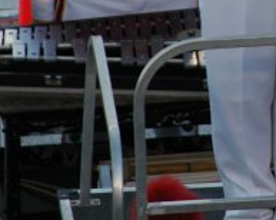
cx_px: 267
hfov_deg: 1.1
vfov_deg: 0.9
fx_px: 14289
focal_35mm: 1751
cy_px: -160
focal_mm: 400
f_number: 5.6
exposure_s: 1/160
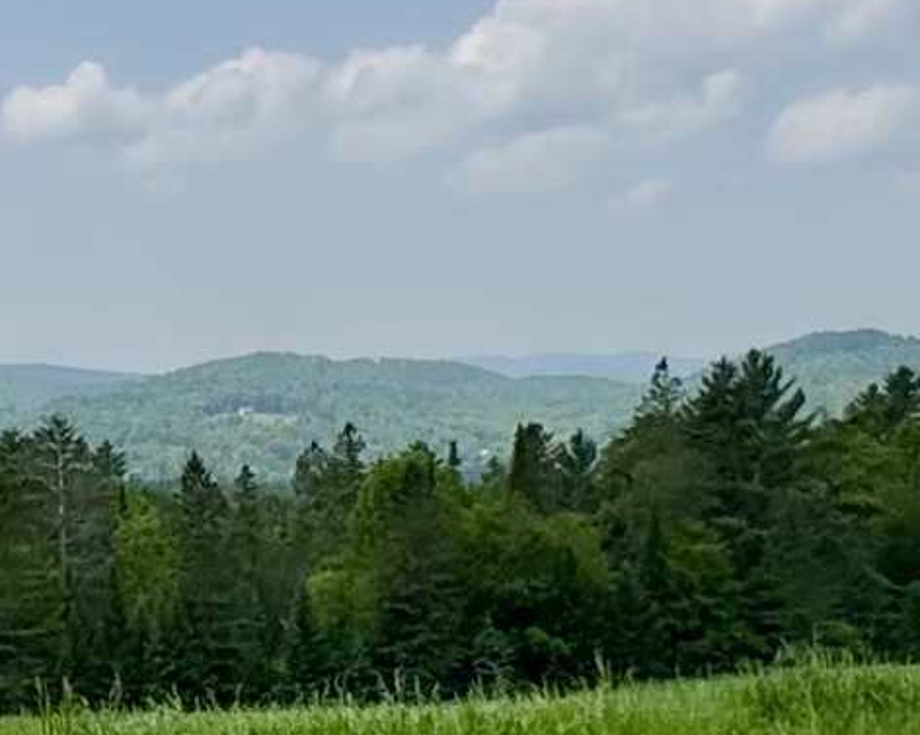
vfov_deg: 17.1
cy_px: 630
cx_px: 359
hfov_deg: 21.5
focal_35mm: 89
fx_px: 2422
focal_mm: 2.22
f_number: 2.2
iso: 50
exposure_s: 1/3906
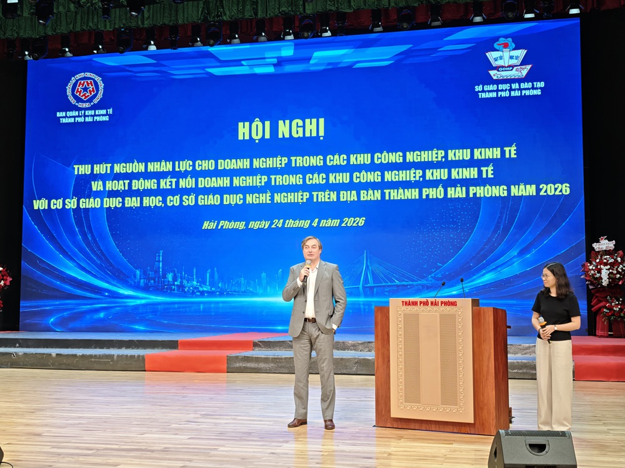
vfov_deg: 31.5
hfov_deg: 41.2
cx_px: 312
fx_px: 831
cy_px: 234
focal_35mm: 46
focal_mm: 8.72
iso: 125
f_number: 1.63
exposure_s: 1/100
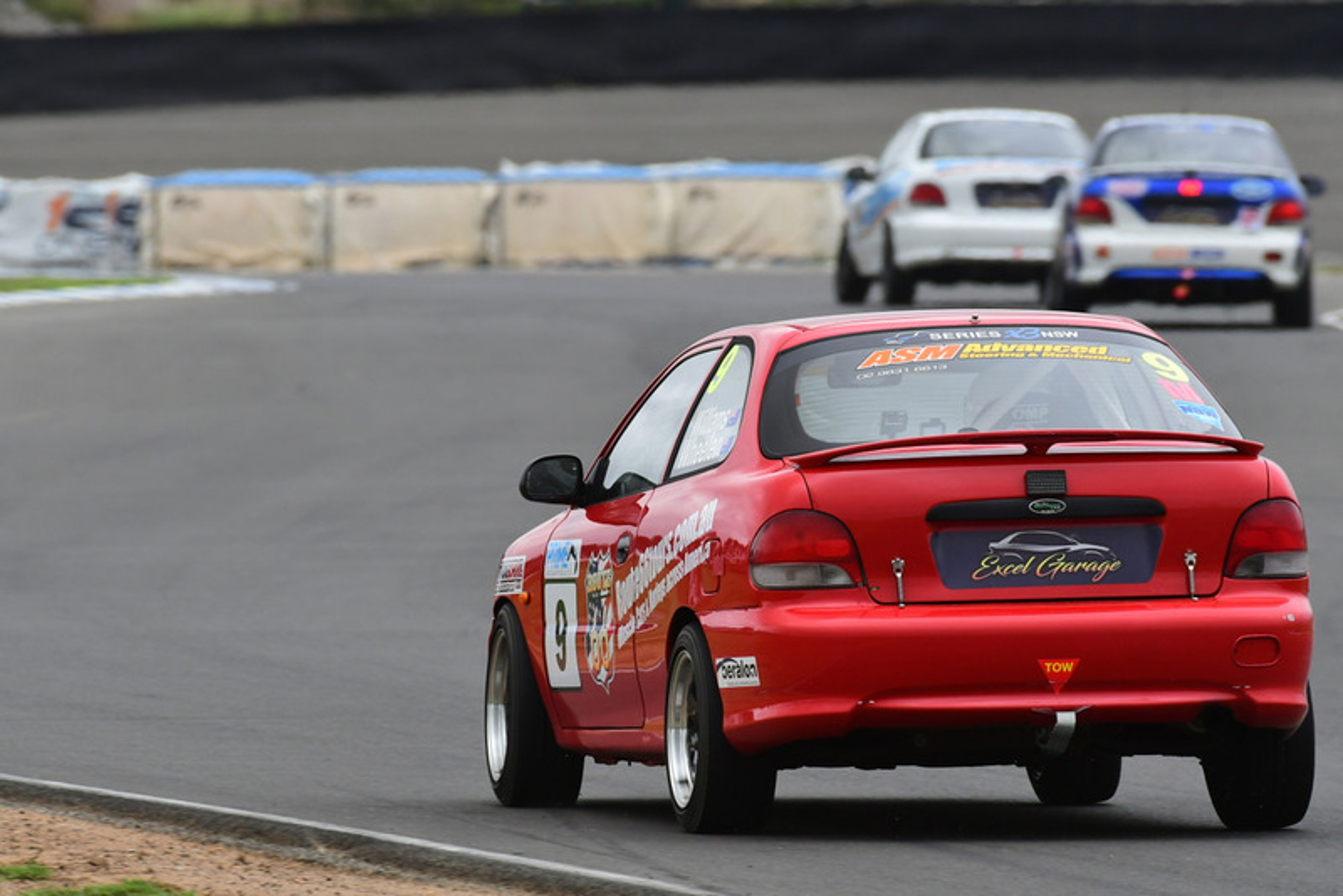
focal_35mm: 750
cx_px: 672
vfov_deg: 1.8
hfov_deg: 2.7
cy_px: 448
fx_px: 27988
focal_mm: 500
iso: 640
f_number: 10
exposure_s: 1/640
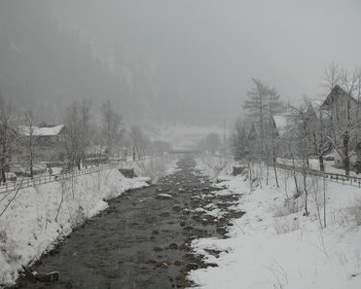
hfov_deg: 31.4
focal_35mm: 60
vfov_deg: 25.4
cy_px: 144
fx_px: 641
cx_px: 168
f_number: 3.5
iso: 100
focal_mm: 14.7
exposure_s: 1/89.1
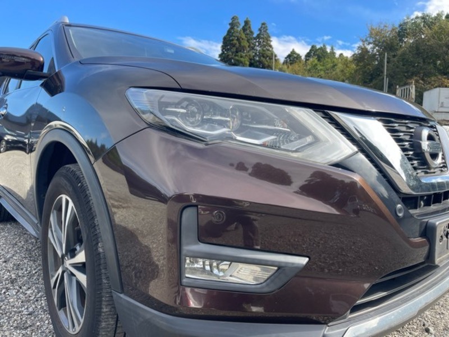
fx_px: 324
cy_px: 168
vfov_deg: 54.9
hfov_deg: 69.4
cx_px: 224
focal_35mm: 25
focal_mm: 5.1
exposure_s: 1/887
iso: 32
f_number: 1.6
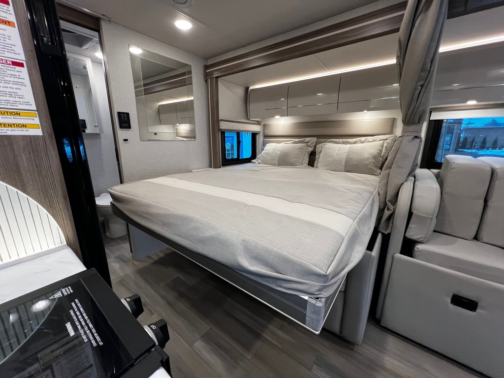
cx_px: 252
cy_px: 189
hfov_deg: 106.2
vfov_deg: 89.9
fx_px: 189
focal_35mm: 13
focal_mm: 1.57
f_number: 1.8
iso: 160
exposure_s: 1/99
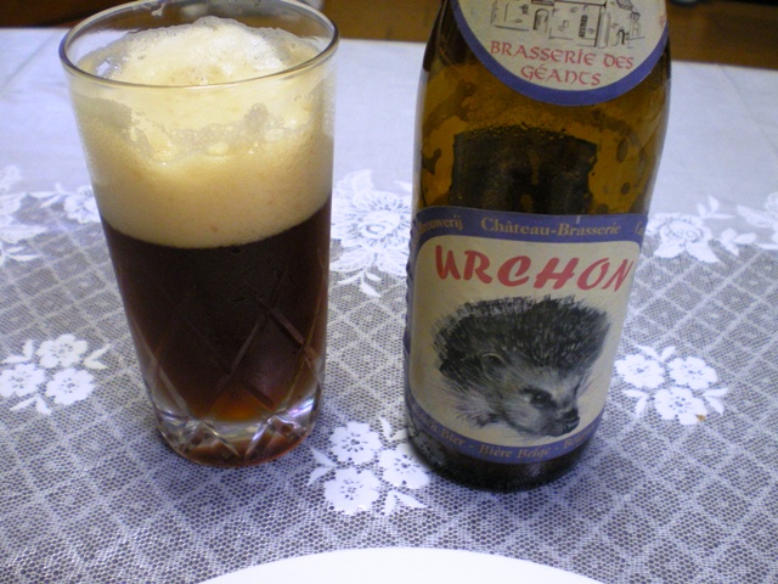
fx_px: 854
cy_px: 292
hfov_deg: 49.0
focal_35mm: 38
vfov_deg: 37.7
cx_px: 389
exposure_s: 1/25
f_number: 3.1
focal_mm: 6.3
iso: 400
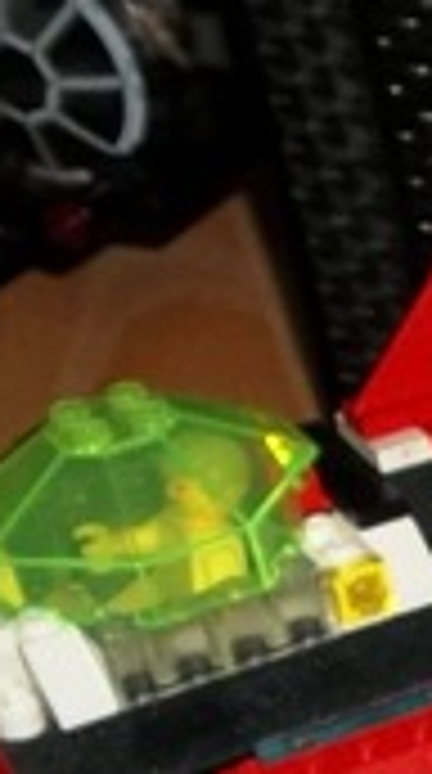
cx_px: 1742
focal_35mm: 188
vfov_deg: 11.1
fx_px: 3851
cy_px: 1120
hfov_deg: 5.6
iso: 80
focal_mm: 6.6
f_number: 4
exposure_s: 1/40
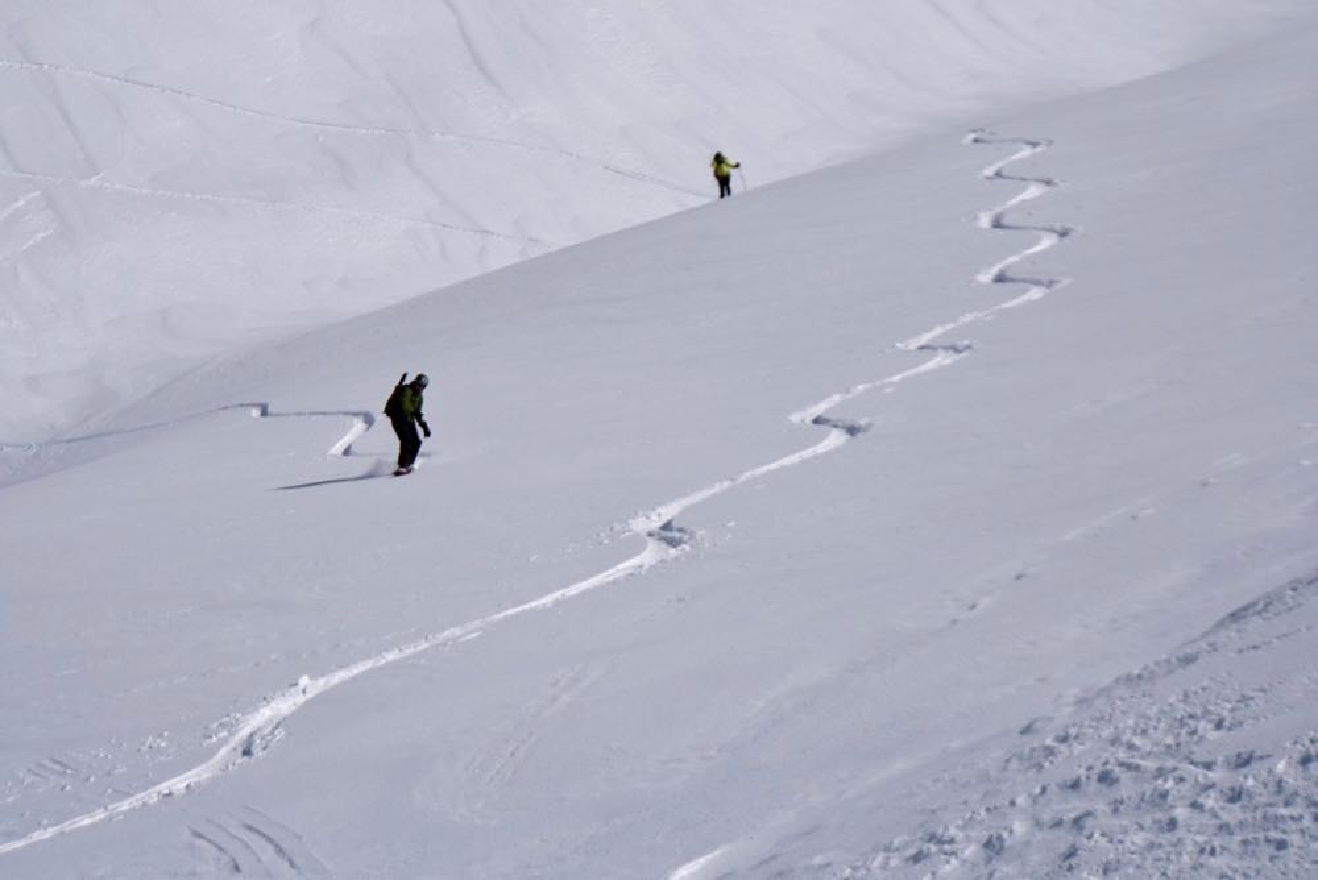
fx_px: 3681
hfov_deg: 20.3
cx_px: 659
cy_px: 440
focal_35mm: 100
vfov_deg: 13.6
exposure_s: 1/2500
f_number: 5.6
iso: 100
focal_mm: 67
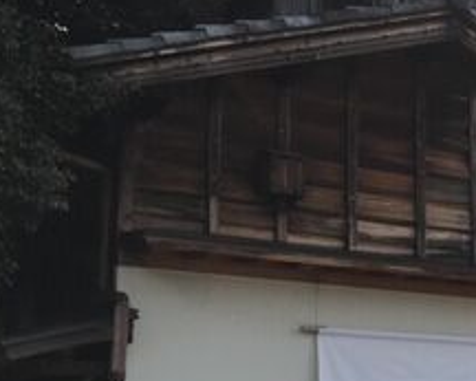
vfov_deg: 18.1
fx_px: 1184
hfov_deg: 20.7
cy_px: 308
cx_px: 619
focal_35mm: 84
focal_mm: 4.15
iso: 25
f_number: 2.2
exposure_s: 1/1789
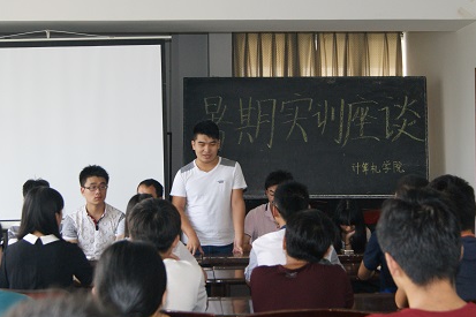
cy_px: 154
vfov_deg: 22.2
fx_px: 806
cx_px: 231
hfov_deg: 32.9
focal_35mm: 61
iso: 400
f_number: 5.6
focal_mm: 28
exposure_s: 1/80
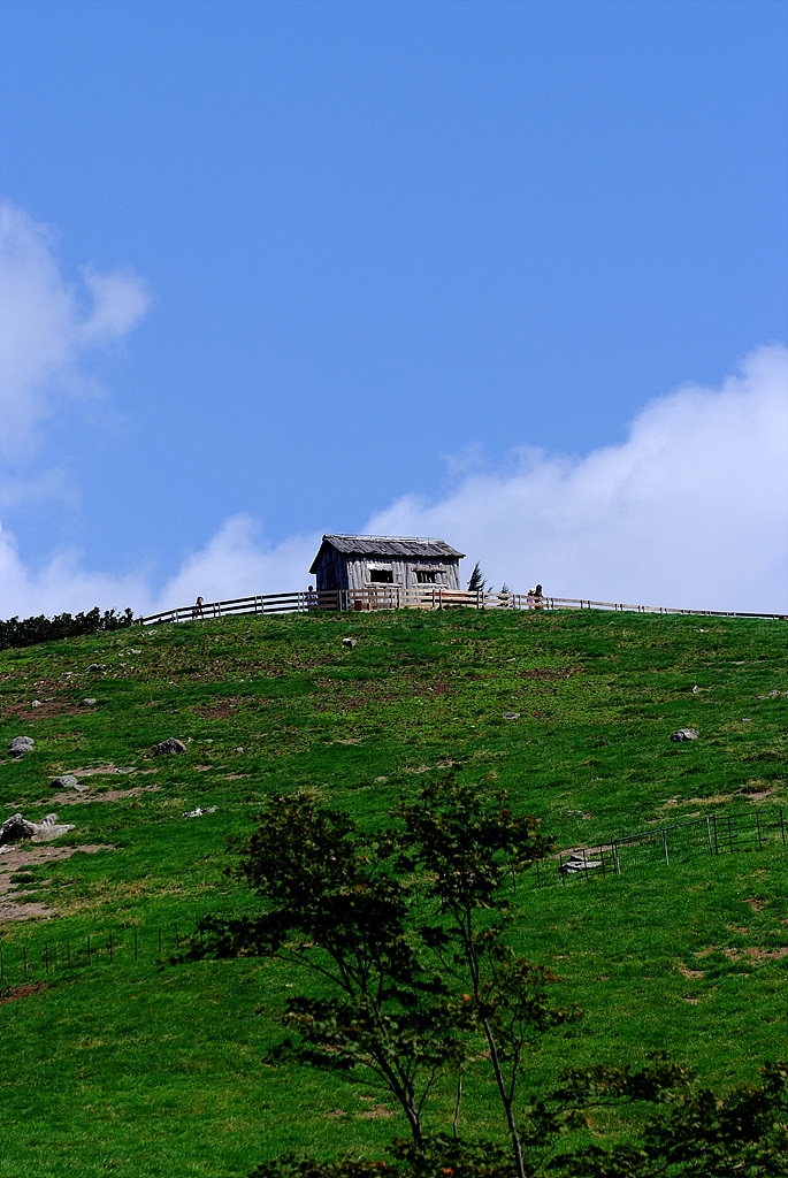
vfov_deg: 11.8
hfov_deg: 7.9
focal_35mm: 174
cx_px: 394
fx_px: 5699
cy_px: 589
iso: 200
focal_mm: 116
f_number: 8
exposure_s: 1/750
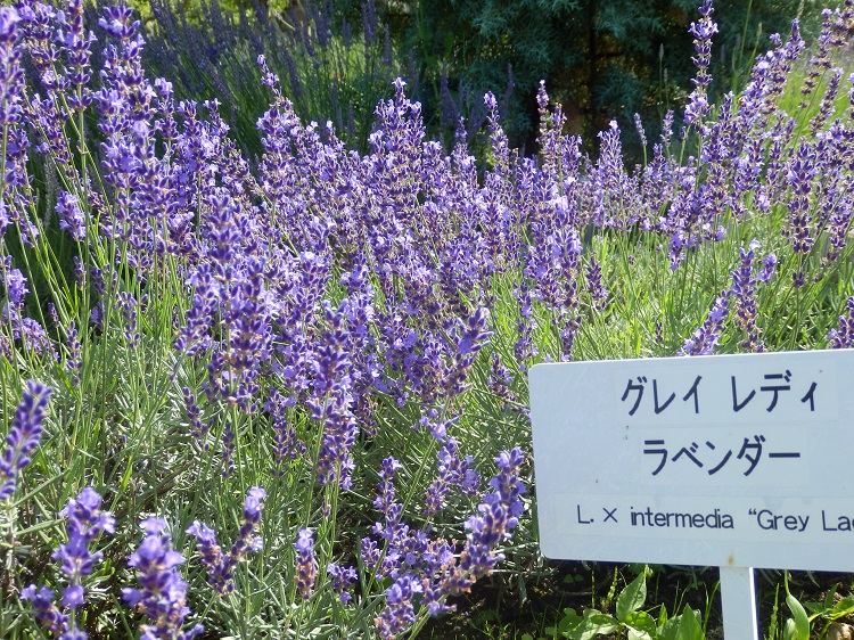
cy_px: 320
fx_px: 987
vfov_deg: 35.9
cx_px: 427
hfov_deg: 46.8
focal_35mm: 40
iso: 80
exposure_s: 1/250
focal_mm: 7.3
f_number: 3.7
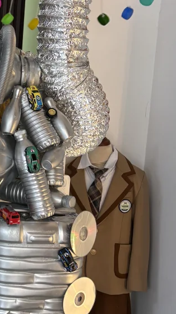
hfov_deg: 15.4
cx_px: -80
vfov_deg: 29.0
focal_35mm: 73
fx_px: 606
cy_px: 167
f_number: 1.6
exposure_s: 1/100
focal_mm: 5.96
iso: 125
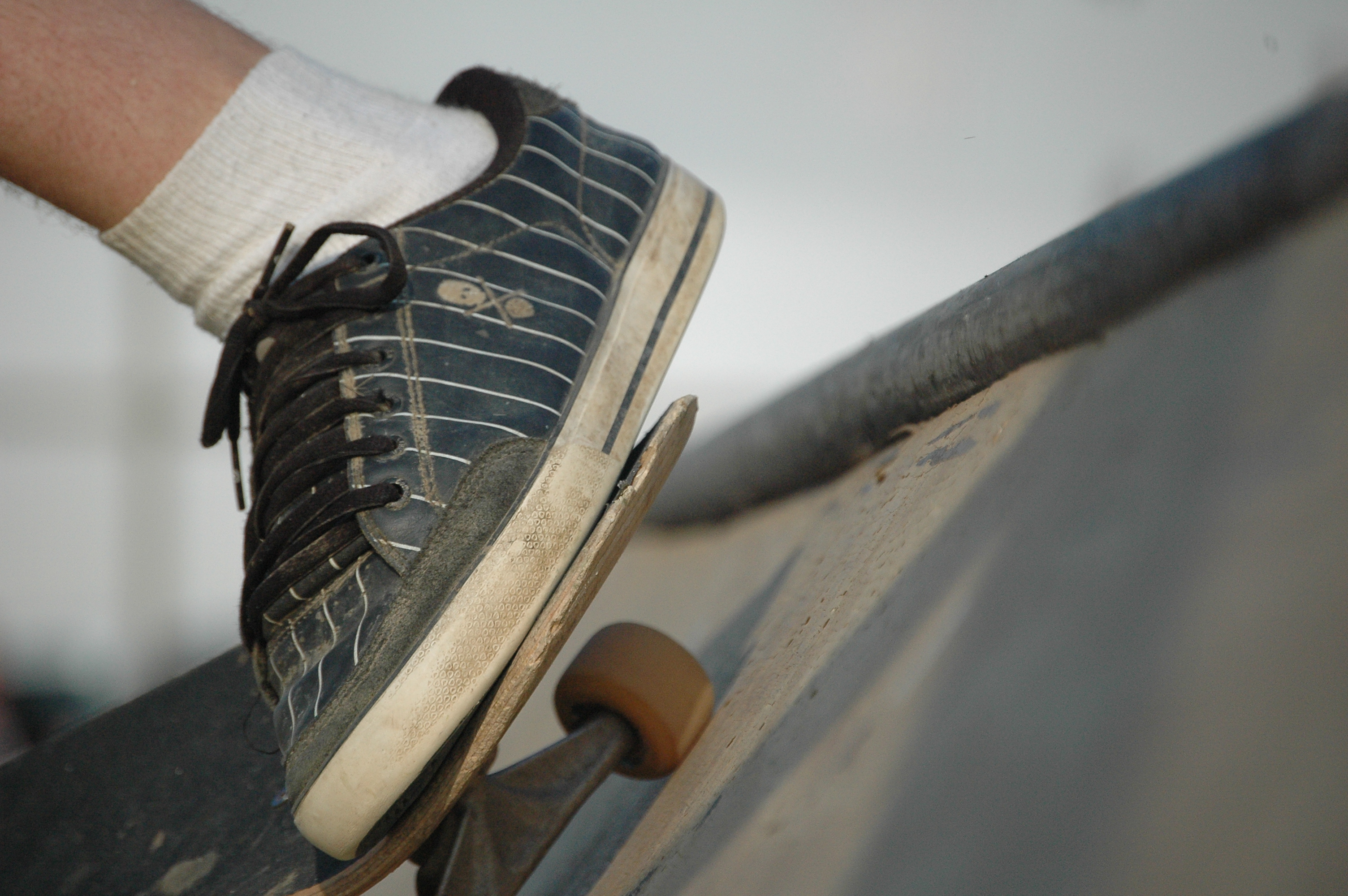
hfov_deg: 7.9
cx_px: 674
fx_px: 9820
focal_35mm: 262
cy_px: 448
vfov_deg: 5.2
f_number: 5.6
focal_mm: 175
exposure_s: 1/3200
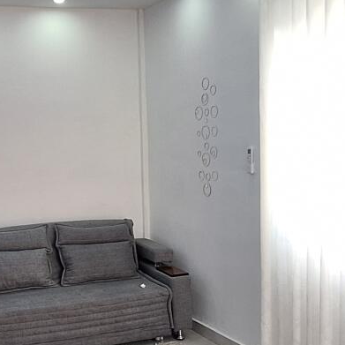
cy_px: 189
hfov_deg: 35.0
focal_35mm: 47
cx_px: 74
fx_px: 530
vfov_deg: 36.0
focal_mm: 1.74
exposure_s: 1/50
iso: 100
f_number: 2.2
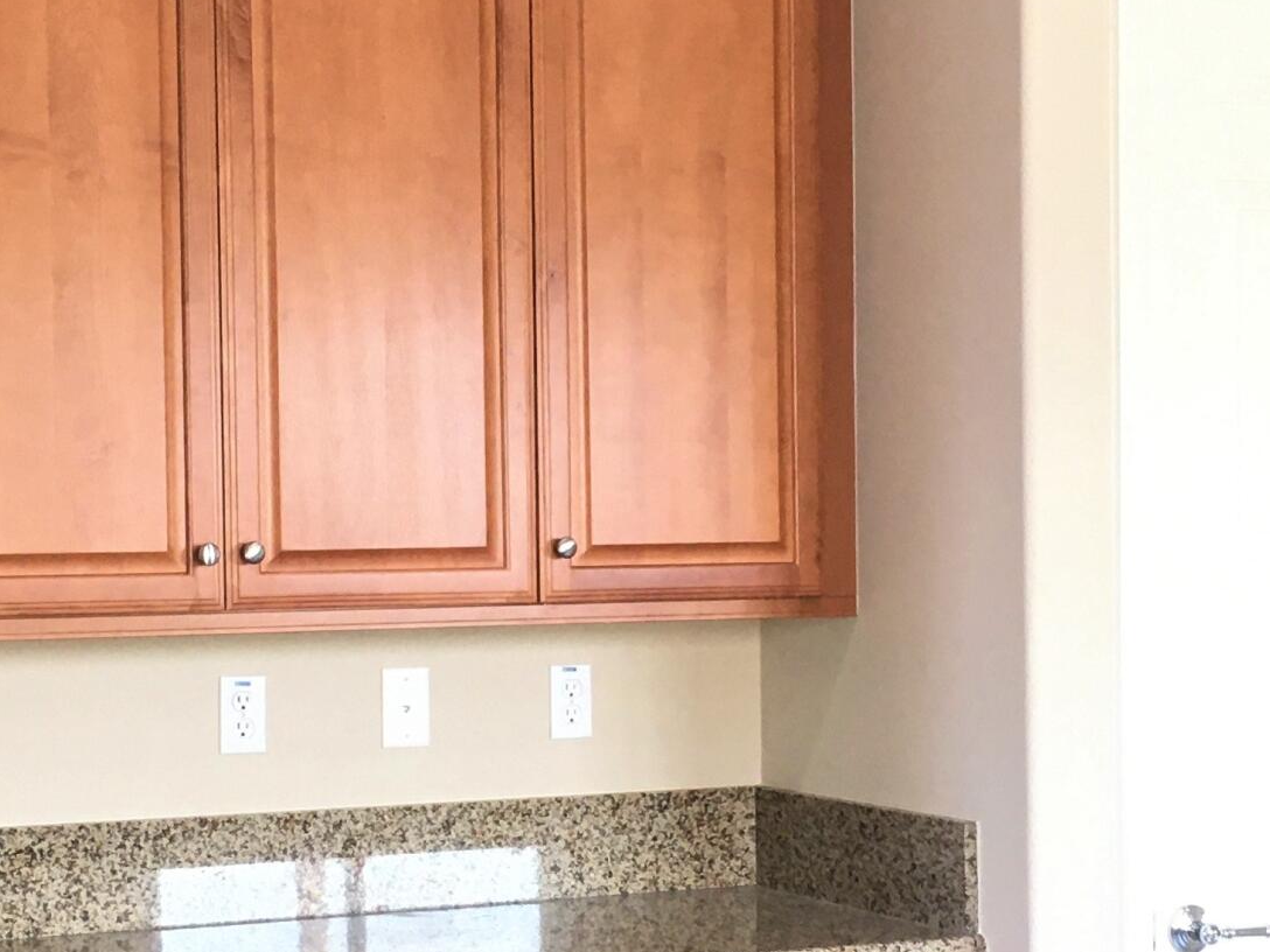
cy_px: 630
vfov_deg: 18.4
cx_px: 608
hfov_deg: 24.4
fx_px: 2935
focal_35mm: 80
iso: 40
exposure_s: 1/30
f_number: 2.2
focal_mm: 4.15
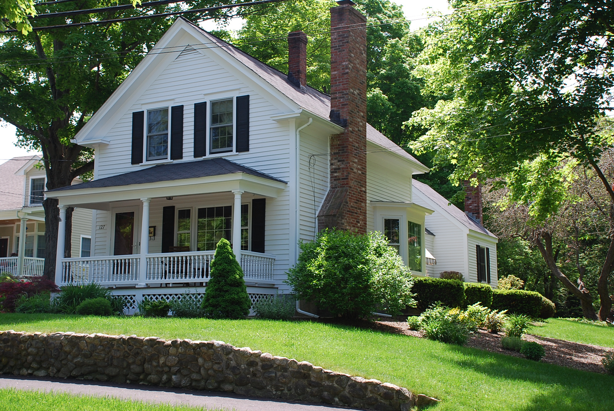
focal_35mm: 46
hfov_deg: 42.3
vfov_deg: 29.0
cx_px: 307
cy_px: 206
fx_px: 794
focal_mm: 31
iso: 125
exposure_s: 1/125
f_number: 5.6
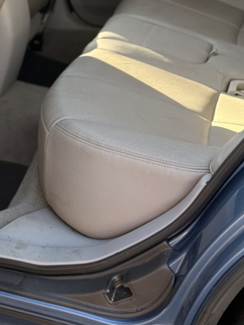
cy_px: 58
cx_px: 22
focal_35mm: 95
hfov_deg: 15.4
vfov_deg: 20.4
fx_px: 892
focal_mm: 6.76
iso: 100
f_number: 1.78
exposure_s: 1/268
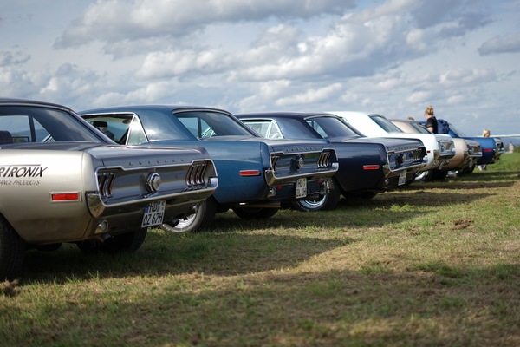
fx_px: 722
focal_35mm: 50
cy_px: 174
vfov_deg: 27.0
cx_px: 260
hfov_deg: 39.6
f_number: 1.8
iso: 80
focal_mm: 50
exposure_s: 1/5000
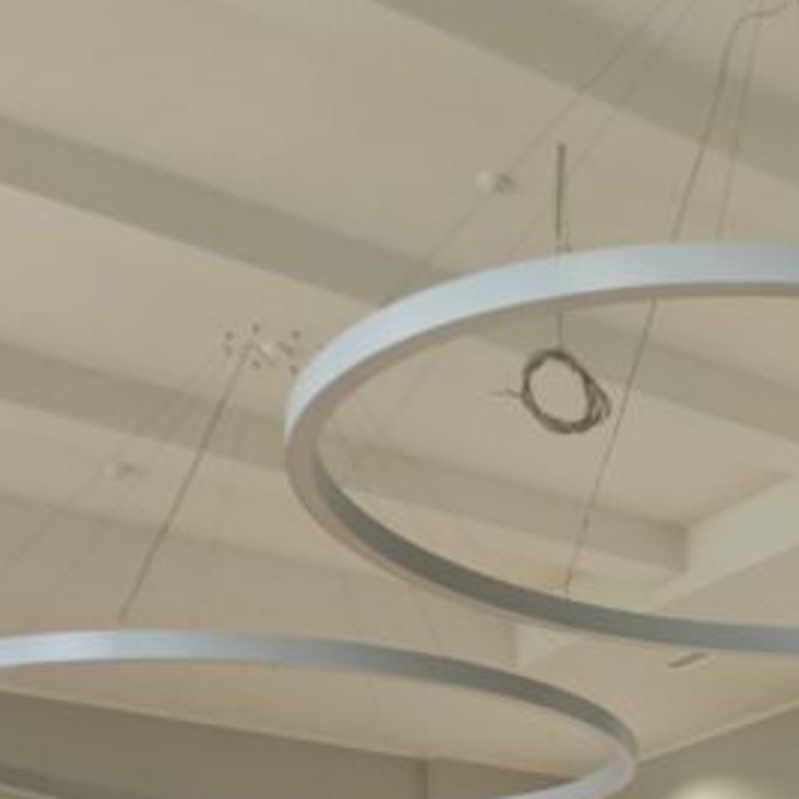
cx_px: 1122
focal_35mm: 78
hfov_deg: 19.8
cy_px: 1131
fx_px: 2037
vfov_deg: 19.8
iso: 200
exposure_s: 1/60
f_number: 1.8
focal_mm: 5.4
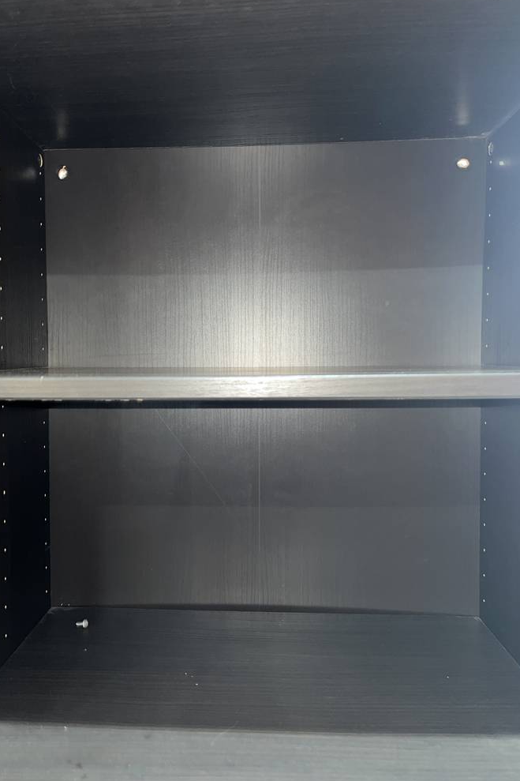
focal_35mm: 28
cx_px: 222
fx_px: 607
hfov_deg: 46.2
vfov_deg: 65.5
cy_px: 381
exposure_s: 1/6
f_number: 1.6
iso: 40
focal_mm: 5.1
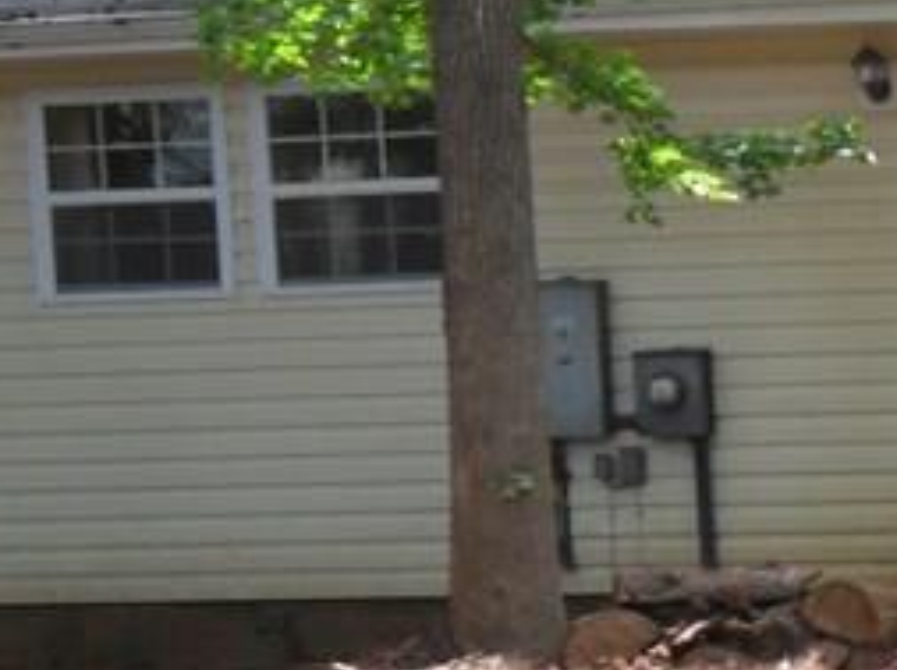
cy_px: 564
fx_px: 3881
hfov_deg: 12.0
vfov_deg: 9.8
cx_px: 1673
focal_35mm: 150
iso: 100
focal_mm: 6.6
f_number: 4
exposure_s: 1/60
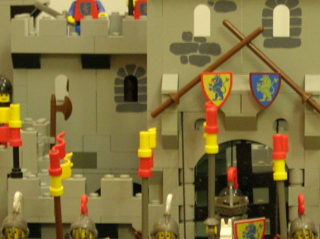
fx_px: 2005
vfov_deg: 6.8
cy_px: 163
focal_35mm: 217
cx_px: 239
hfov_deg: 9.1
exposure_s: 1/4
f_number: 4
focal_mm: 17
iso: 133
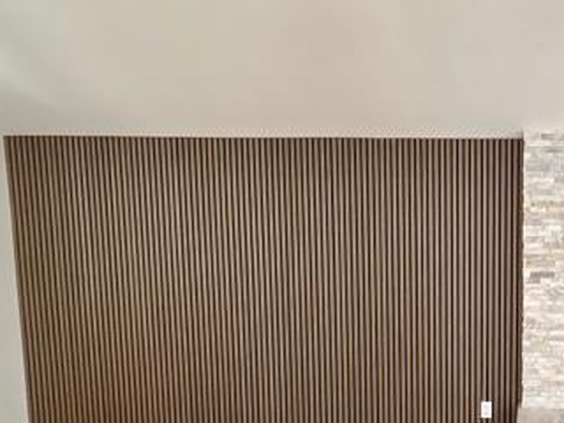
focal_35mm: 28
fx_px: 456
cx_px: 513
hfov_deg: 54.7
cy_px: 282
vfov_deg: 48.9
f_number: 2.2
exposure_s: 1/120
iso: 200
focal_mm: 2.22
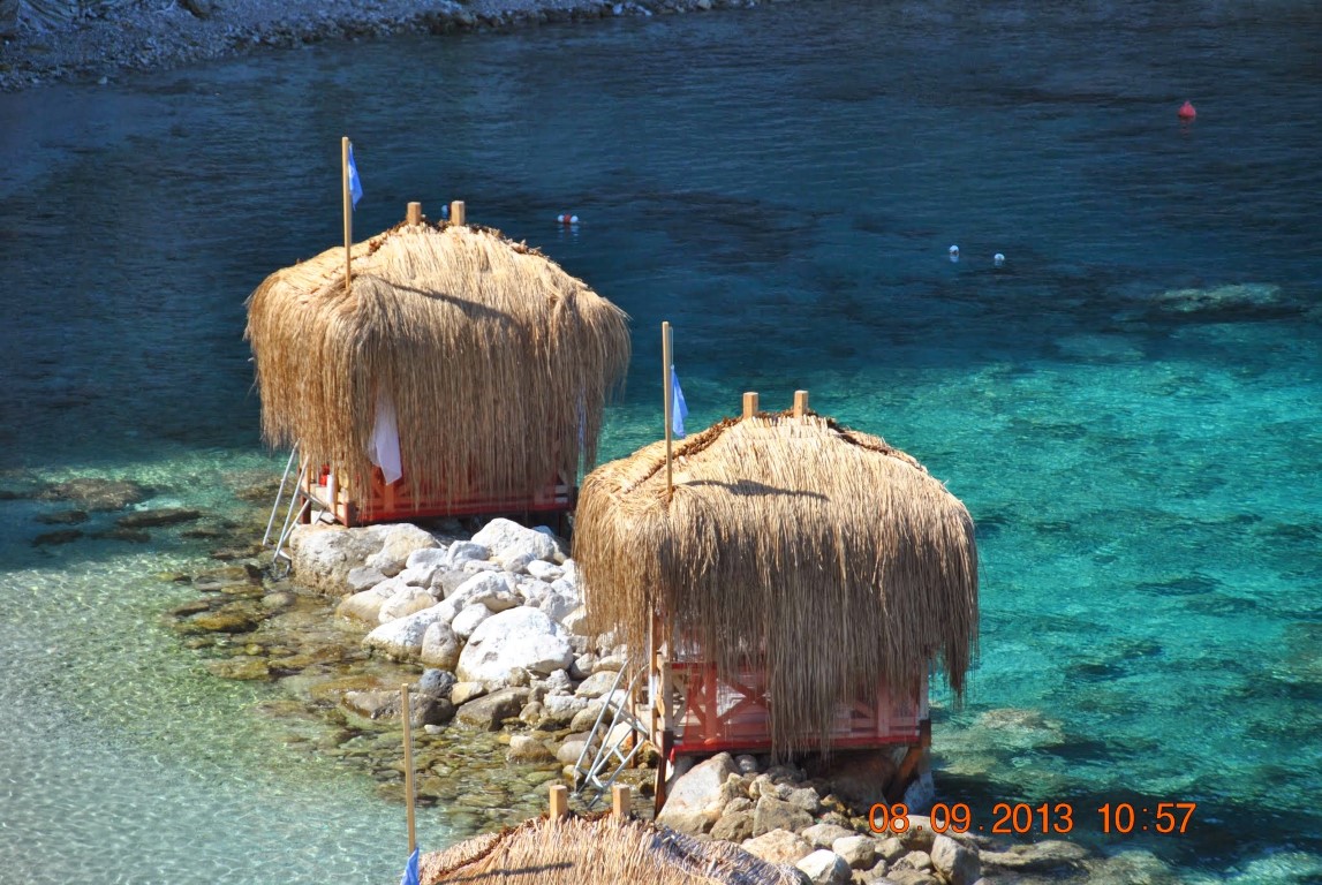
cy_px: 442
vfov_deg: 6.8
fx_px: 7446
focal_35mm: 202
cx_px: 661
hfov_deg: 10.1
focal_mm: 135
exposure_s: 1/500
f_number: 5.6
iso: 200
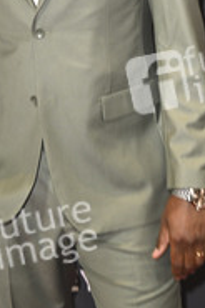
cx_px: 60
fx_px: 941
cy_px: -8
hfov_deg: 12.4
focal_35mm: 110
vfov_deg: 18.1
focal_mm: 51
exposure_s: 1/320
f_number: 5
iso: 2500
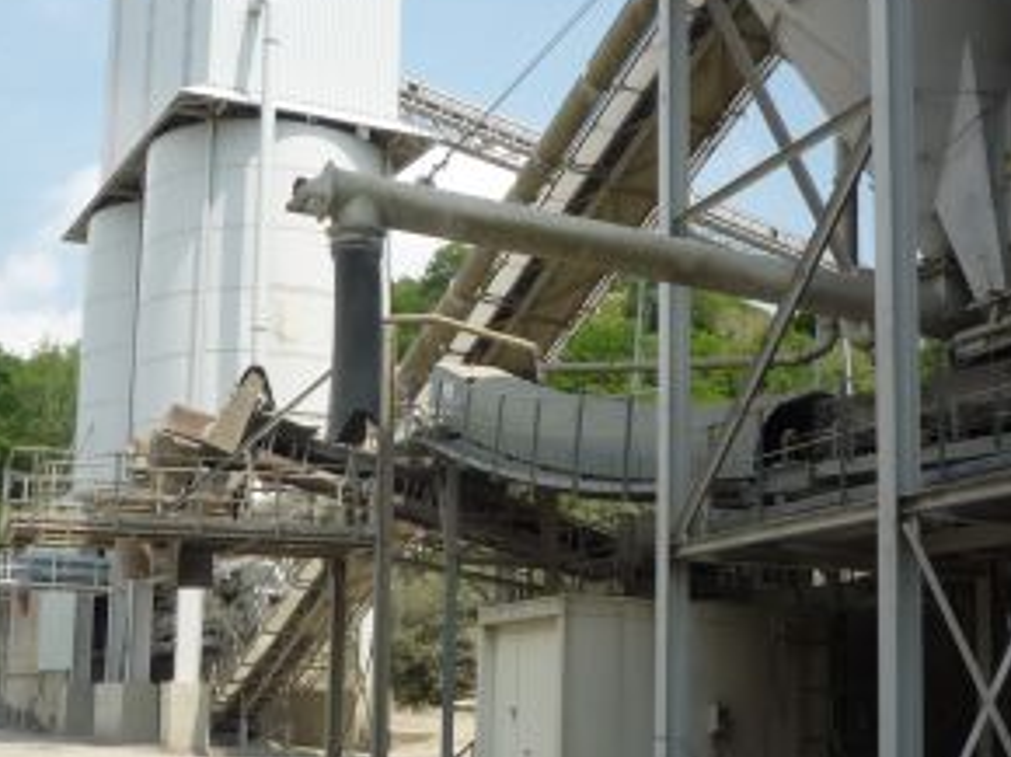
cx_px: 429
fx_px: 1547
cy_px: 520
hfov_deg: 36.1
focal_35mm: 53
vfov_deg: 27.3
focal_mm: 5.2
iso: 100
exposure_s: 1/400
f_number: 5.6
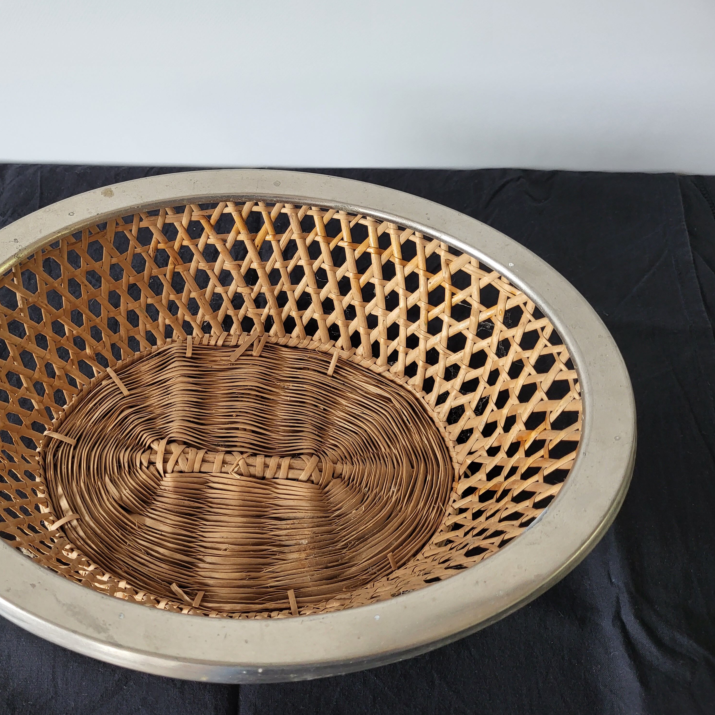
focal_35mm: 31
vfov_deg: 52.5
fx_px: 724
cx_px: 245
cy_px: 360
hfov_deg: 51.7
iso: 200
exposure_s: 1/50
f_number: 1.8
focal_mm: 5.4
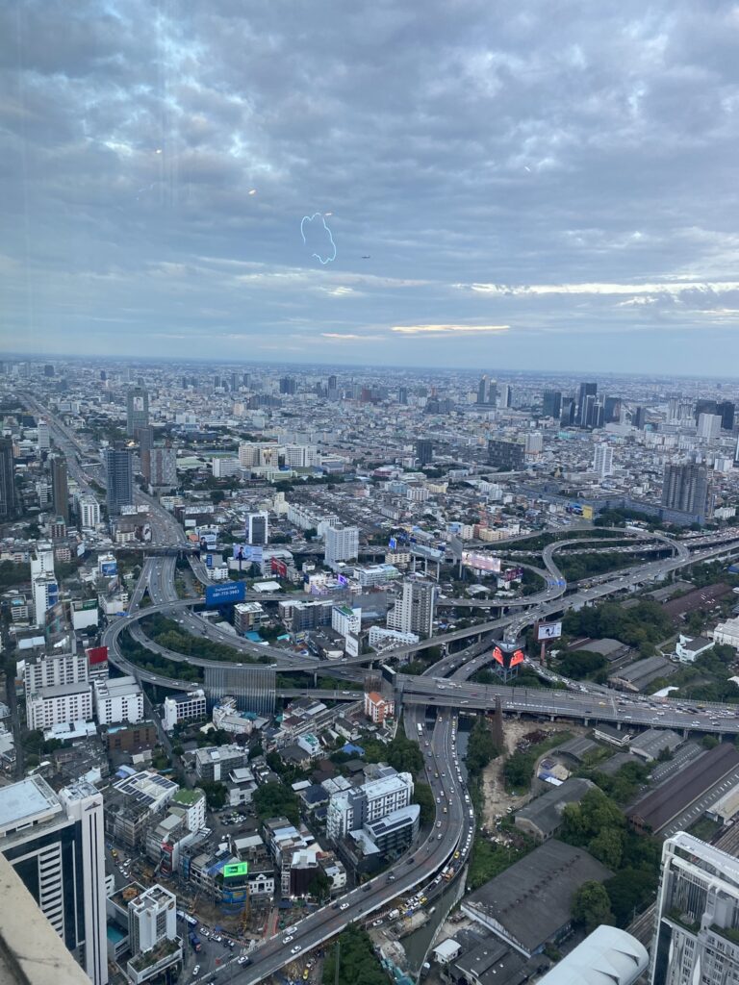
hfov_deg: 53.1
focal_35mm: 26
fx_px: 740
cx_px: 370
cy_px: 492
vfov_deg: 67.3
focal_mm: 4.25
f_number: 1.8
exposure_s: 1/121
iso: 100
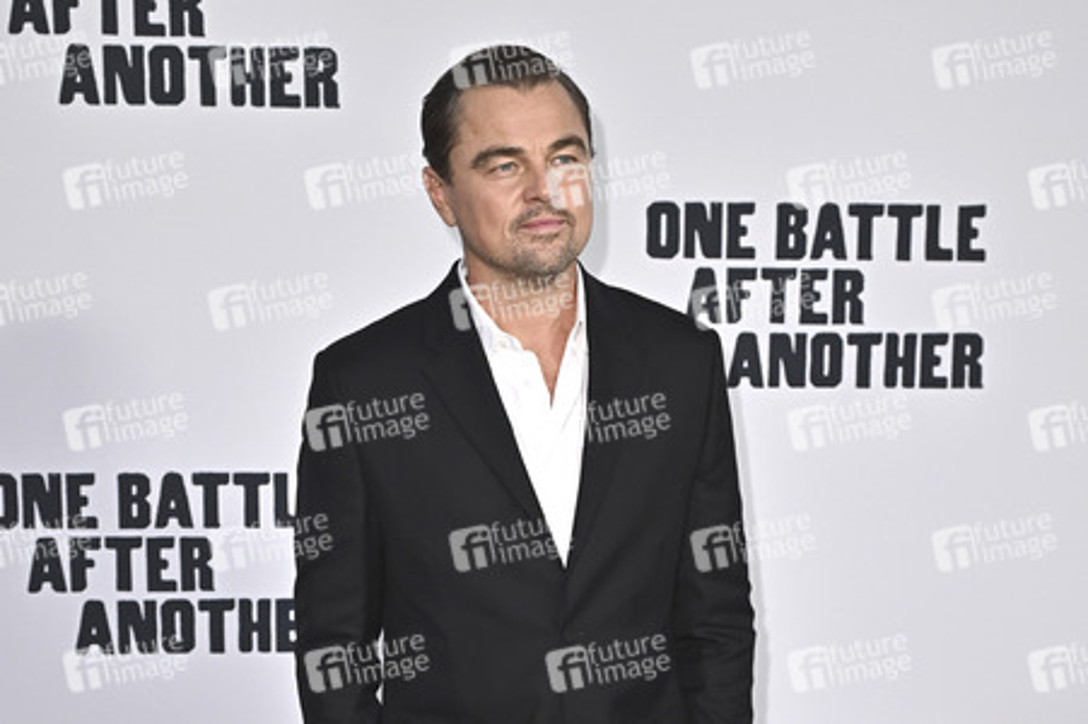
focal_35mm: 48
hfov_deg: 41.1
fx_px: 1450
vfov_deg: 28.0
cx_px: 544
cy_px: 362
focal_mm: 48
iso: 800
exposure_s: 1/320
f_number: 5
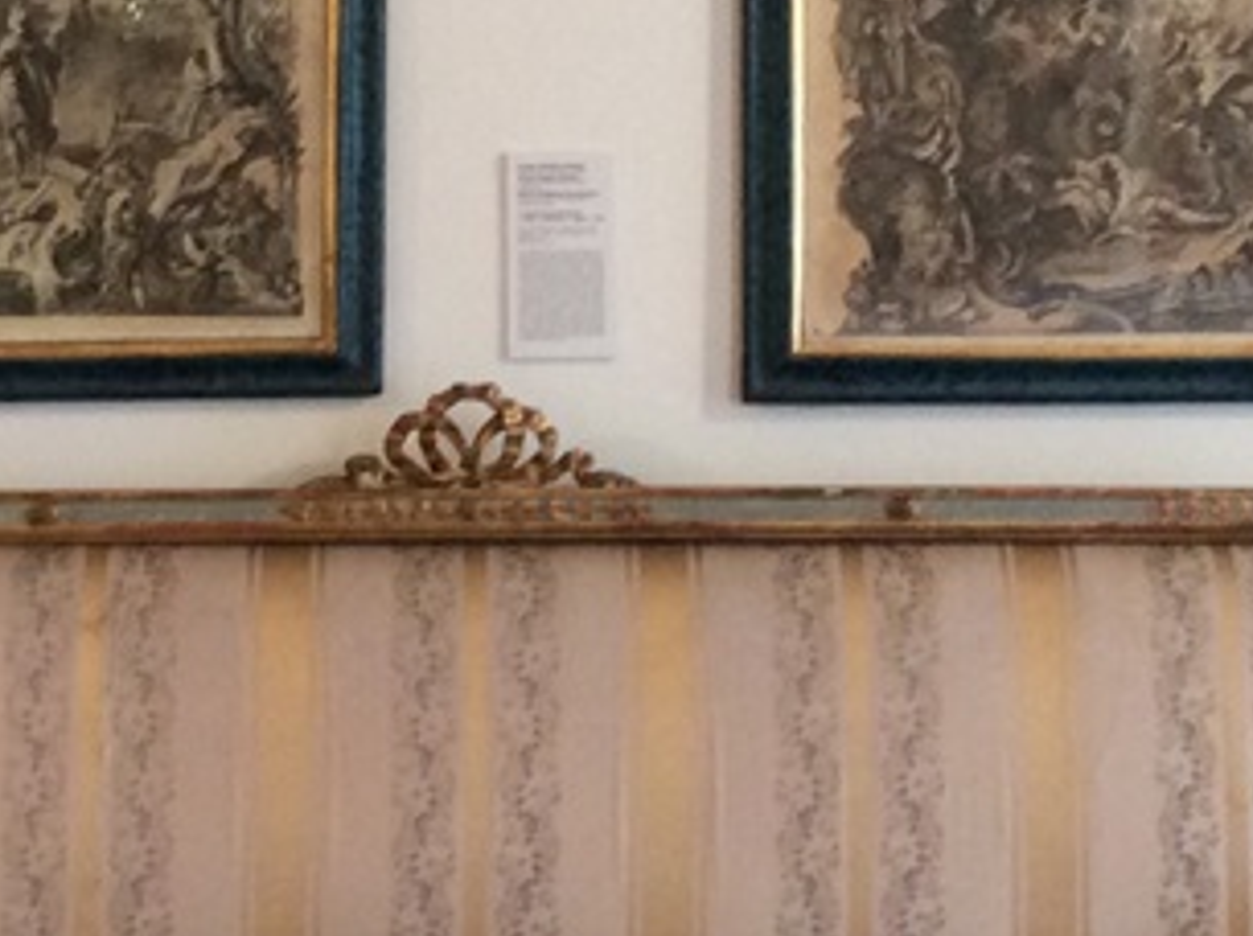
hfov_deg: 18.9
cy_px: 267
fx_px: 3760
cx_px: 518
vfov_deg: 14.2
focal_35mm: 104
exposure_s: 1/25
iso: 125
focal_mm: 3.3
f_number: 2.4
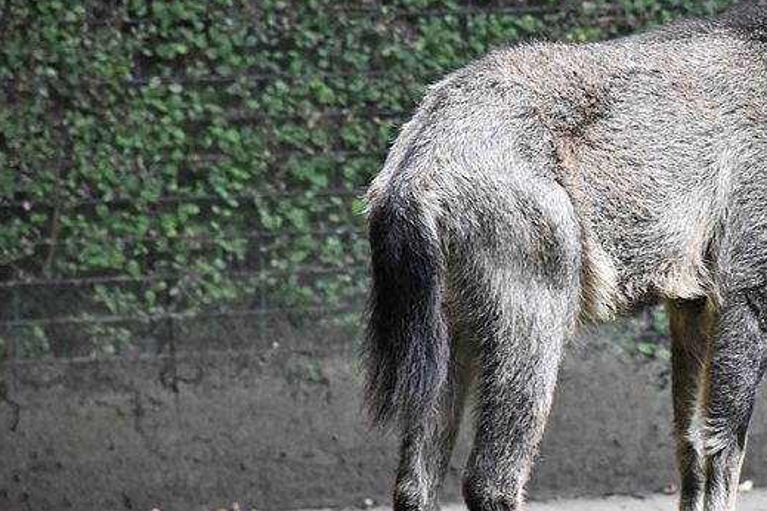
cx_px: 706
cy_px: 131
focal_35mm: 414
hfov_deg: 5.0
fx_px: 8820
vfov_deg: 3.3
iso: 1600
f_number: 5.6
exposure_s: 1/500
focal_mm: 140
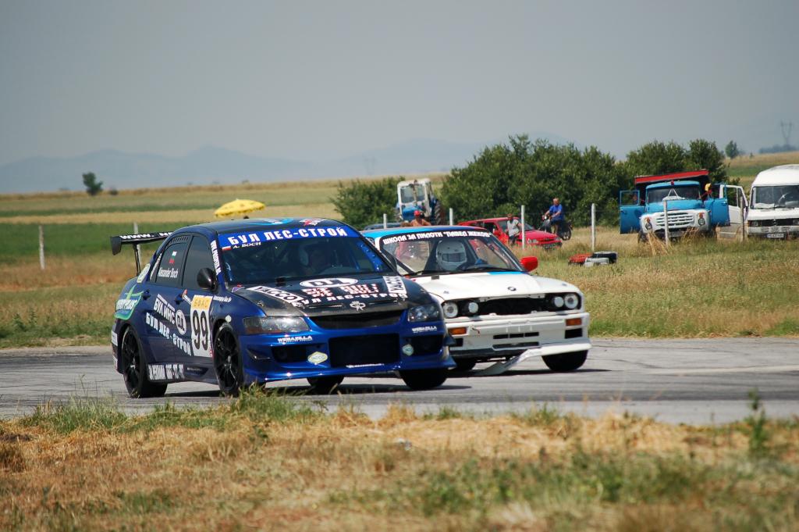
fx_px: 6653
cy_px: 266
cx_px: 400
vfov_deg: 4.6
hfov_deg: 6.9
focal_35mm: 300
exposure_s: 1/1000
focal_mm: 200
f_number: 5.6
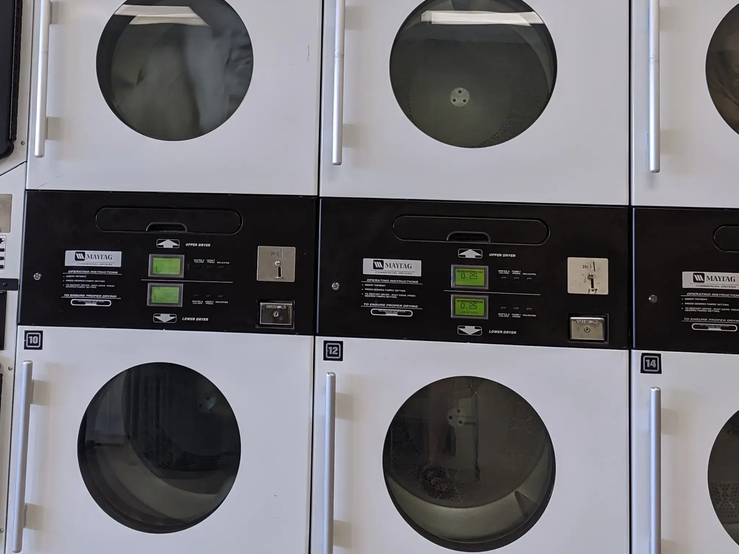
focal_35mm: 54
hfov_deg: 35.4
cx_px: 288
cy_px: 129
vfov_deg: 26.6
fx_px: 1153
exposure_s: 1/59.9
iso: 55
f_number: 1.8
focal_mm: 4.44
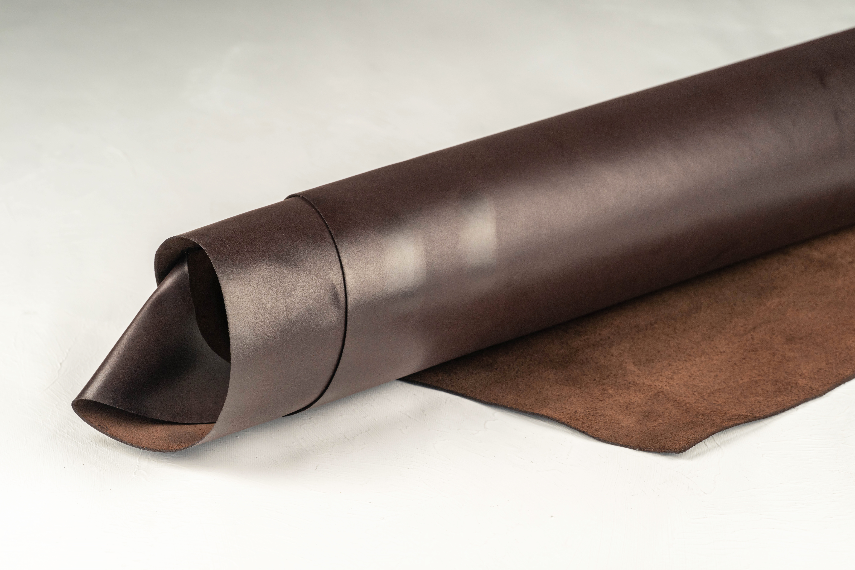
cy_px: 285
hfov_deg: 19.5
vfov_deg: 13.0
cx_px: 428
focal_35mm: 105
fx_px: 2494
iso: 320
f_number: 13
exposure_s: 1/125
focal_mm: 105
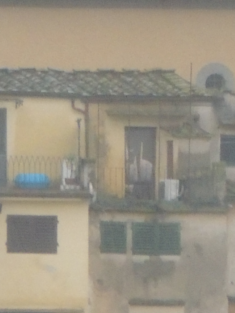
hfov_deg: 1.7
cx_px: 241
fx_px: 8085
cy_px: 148
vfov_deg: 2.2
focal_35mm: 893
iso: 800
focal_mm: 33
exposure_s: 1/25
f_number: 4.6
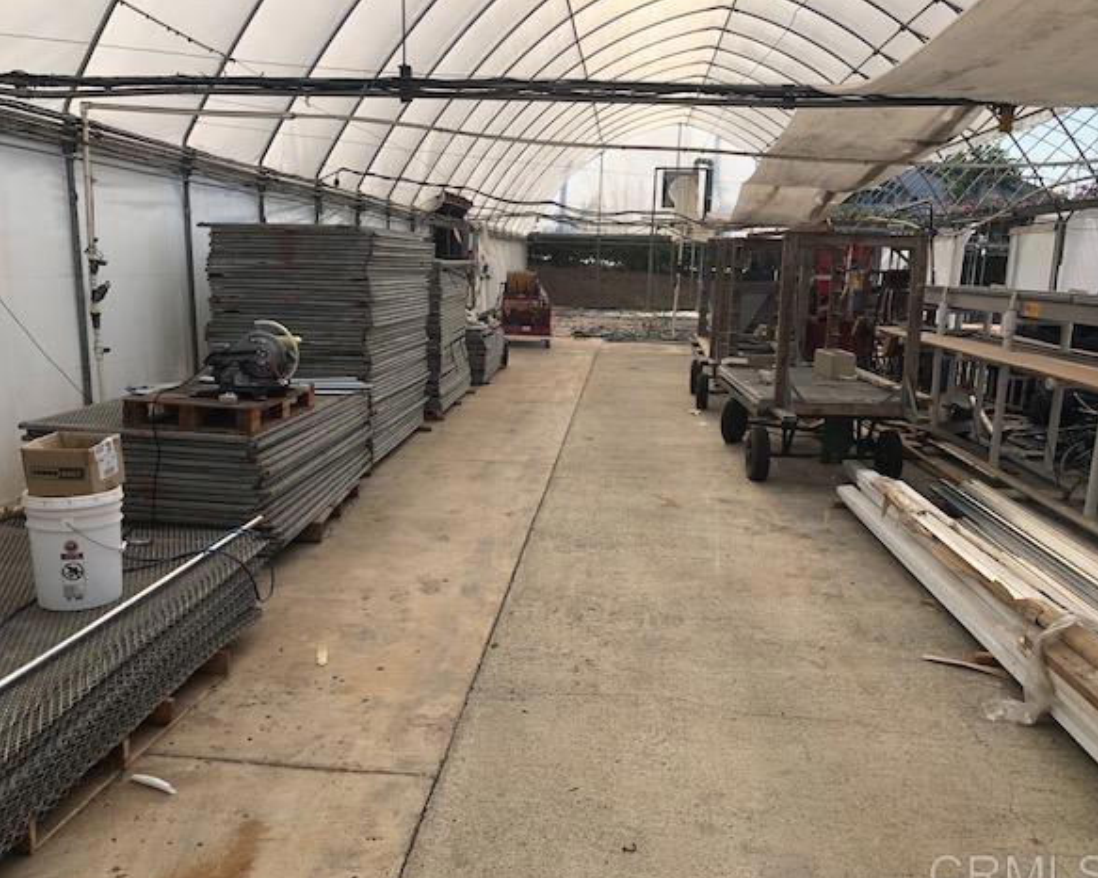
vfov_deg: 48.5
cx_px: 510
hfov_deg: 58.7
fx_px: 975
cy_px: 447
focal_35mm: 30
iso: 20
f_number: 1.8
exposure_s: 1/1263
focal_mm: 4
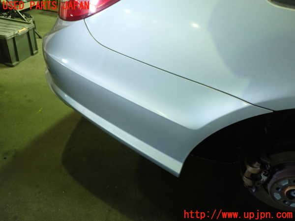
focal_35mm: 30
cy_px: 110
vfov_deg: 46.8
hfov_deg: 60.0
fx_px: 256
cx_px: 148
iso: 400
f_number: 2.3
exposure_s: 1/30
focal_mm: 5.4
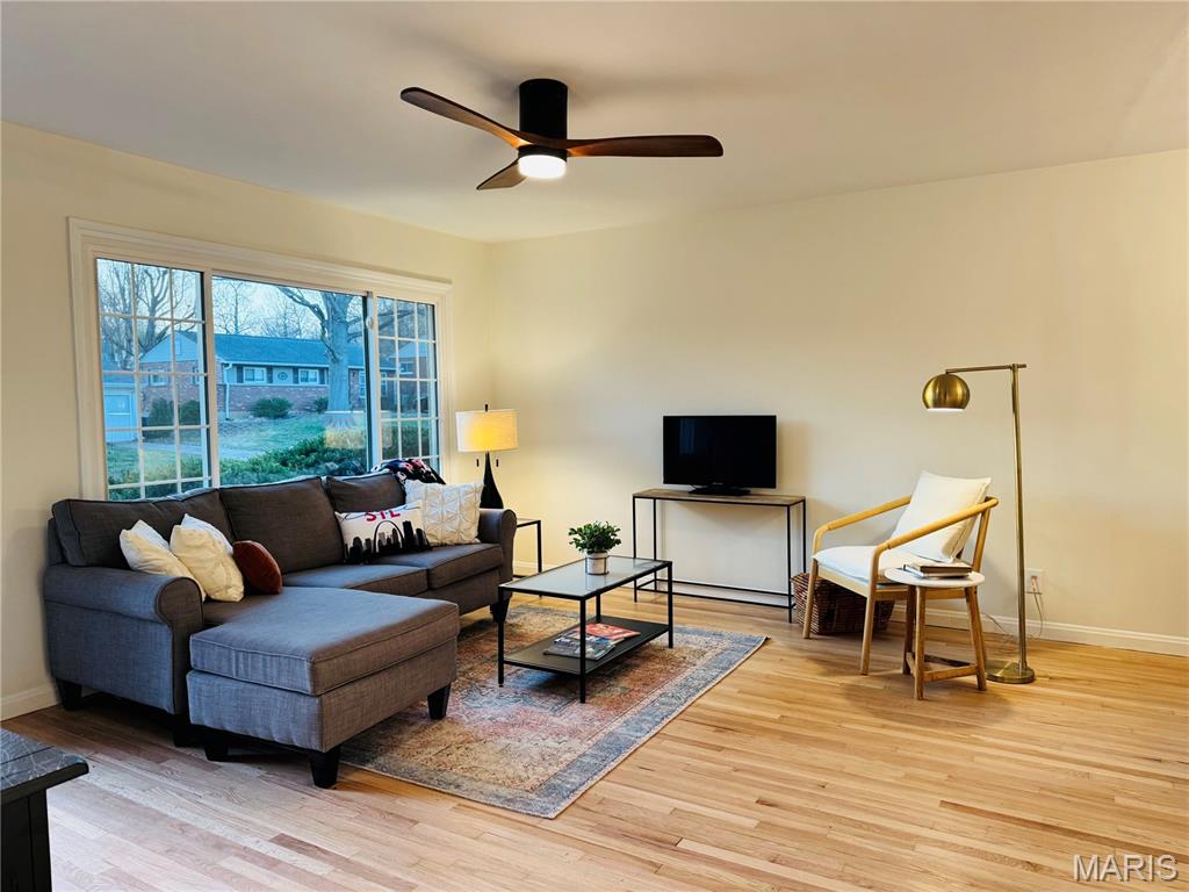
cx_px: 594
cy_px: 446
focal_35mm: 24
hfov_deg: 71.6
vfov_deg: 56.8
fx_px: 824
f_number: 1.78
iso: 160
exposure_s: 1/120
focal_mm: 6.76
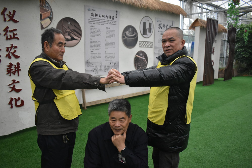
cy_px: 84
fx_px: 210
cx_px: 126
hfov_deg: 61.9
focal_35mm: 30
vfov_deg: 43.6
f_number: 3.5
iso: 1800
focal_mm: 20
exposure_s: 1/500
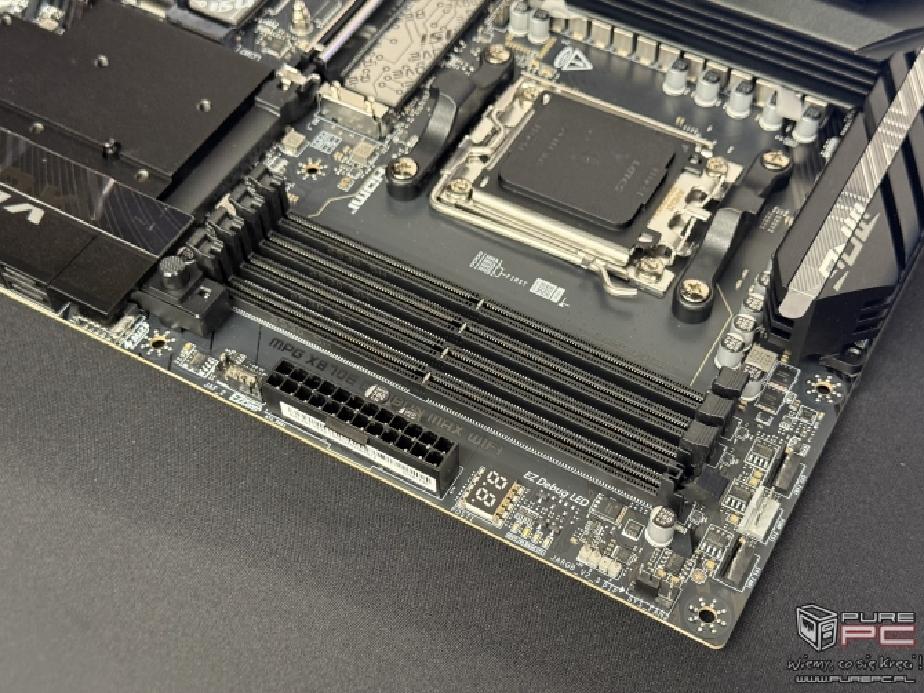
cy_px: 346
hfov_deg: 39.6
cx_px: 462
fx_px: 1282
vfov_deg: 30.3
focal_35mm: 48
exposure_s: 1/40
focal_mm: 6.76
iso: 250
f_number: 1.78
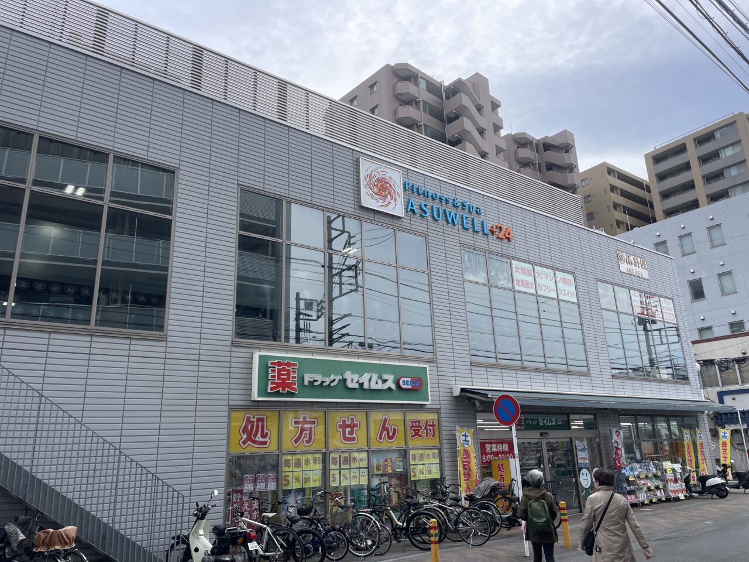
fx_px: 563
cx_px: 374
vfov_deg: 53.1
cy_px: 281
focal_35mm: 26
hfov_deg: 67.3
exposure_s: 1/3125
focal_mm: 4.2
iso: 50
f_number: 1.6
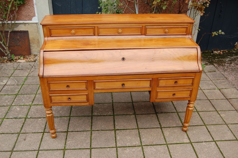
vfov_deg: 38.3
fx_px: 228
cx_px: 119
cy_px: 79
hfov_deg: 55.1
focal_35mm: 34
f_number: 5.6
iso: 200
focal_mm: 23
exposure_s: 1/125
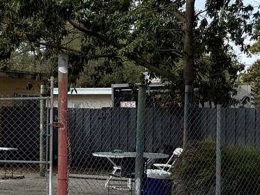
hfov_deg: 15.6
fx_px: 774
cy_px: 114
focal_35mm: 103
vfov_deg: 14.4
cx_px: -240
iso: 80
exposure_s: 1/2370
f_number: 1.78
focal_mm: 6.76
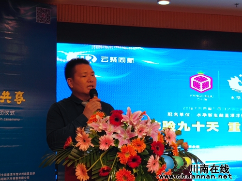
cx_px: 121
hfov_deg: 25.3
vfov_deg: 19.1
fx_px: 538
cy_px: 90
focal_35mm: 77
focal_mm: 3.95
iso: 125
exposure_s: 1/100
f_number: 1.8
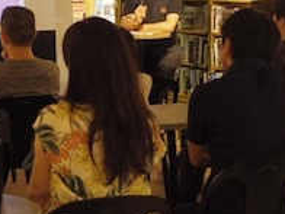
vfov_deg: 13.4
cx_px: 164
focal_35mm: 110
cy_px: 76
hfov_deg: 17.9
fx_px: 906
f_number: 2.8
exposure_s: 1/50
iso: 800
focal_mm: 5
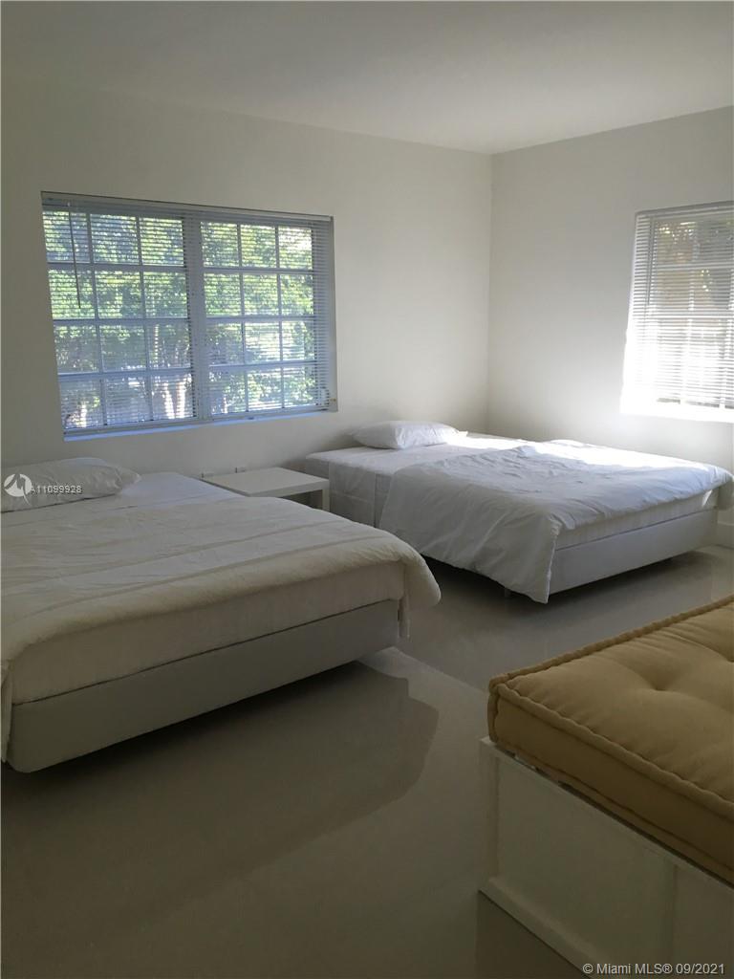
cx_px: 367
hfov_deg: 48.2
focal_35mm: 29
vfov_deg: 61.7
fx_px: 820
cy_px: 490
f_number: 2.2
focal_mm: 4.15
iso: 50
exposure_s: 1/30
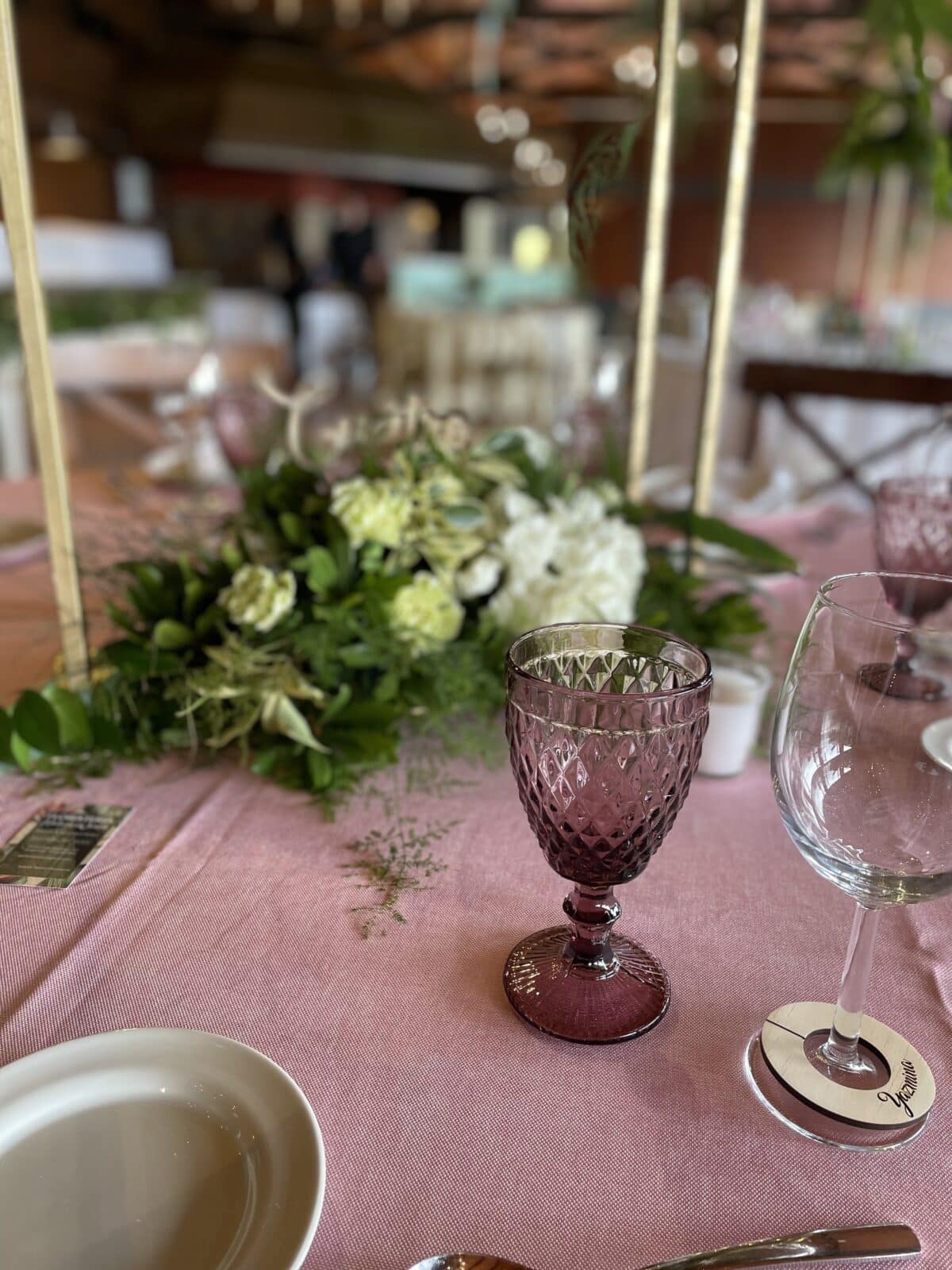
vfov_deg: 67.3
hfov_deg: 53.1
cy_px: 635
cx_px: 476
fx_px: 953
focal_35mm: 26
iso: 64
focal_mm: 4.2
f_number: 1.6
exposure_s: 1/50
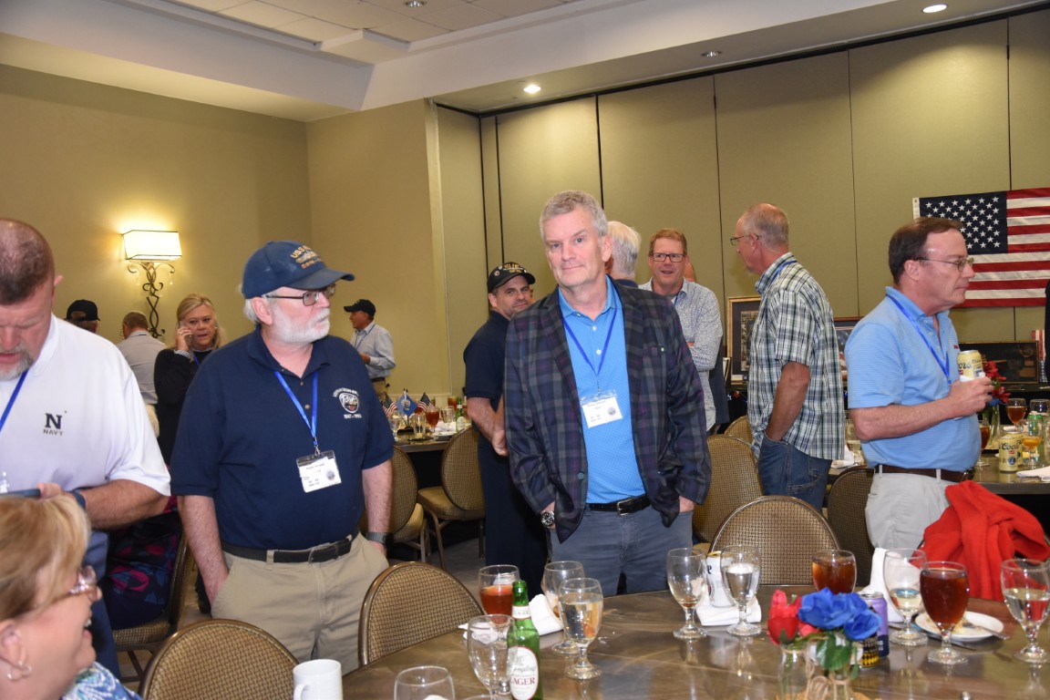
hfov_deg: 57.2
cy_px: 350
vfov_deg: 40.0
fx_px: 962
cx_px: 525
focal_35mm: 33
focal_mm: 22
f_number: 3.8
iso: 1400
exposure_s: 1/60
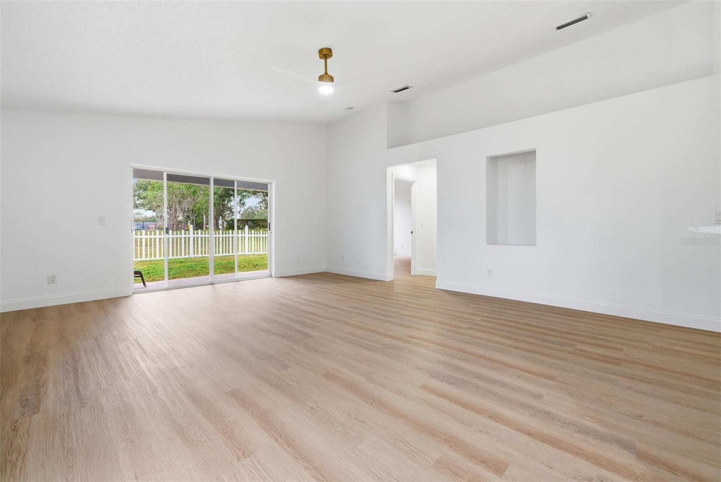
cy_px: 241
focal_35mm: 14
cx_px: 360
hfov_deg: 104.2
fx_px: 281
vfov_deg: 81.3
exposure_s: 1/40
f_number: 9
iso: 250
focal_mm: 14
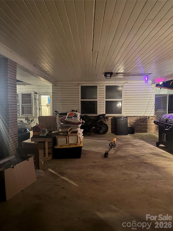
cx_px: 86
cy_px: 116
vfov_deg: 71.6
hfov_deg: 56.8
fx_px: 160
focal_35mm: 24
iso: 1600
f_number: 1.78
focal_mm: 6.76
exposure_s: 1/20
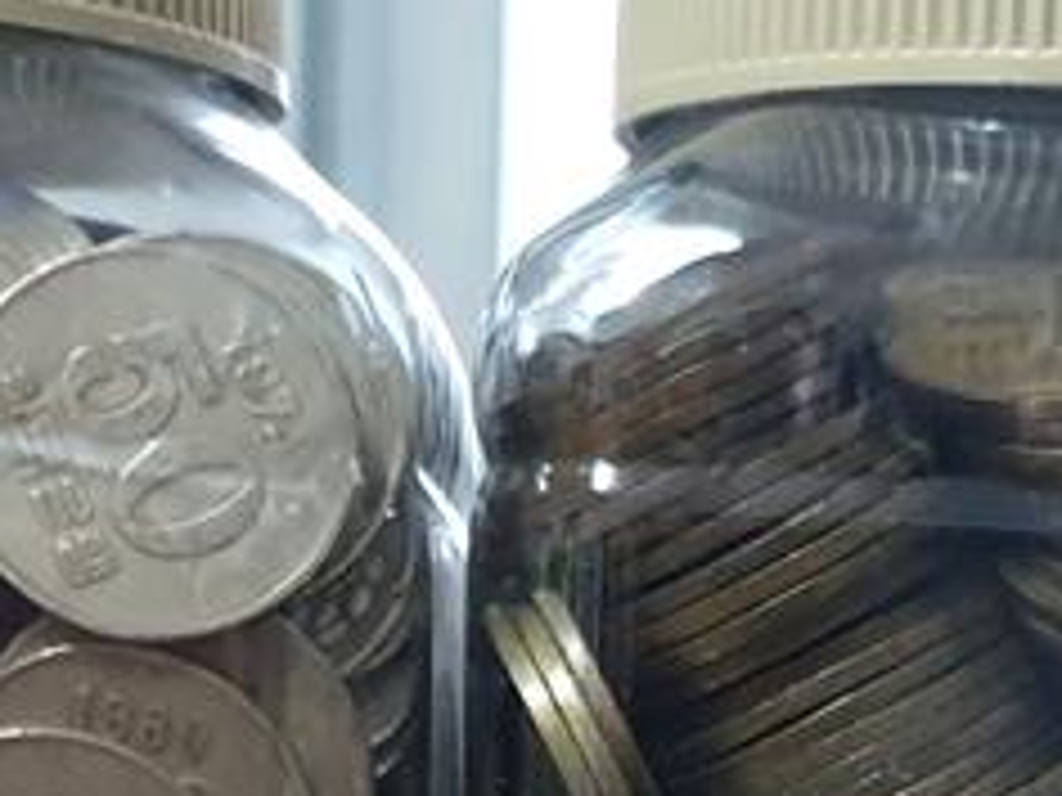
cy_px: 1677
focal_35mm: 141
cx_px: 1251
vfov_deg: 9.7
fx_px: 4326
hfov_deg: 13.6
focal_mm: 4.3
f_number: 1.5
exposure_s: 1/60
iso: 400
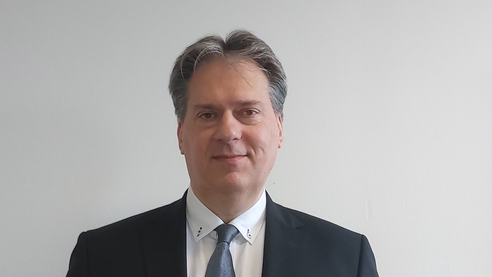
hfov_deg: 69.9
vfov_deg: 42.8
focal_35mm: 27
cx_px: 250
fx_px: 352
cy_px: 159
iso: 250
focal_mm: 5.23
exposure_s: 1/120
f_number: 1.8
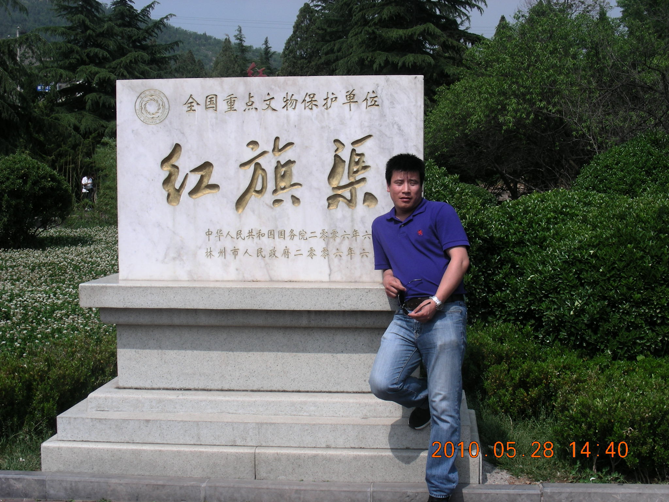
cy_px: 251
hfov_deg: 39.7
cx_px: 334
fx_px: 928
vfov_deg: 30.3
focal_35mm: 48
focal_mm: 8
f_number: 5.6
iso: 50
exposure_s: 1/413
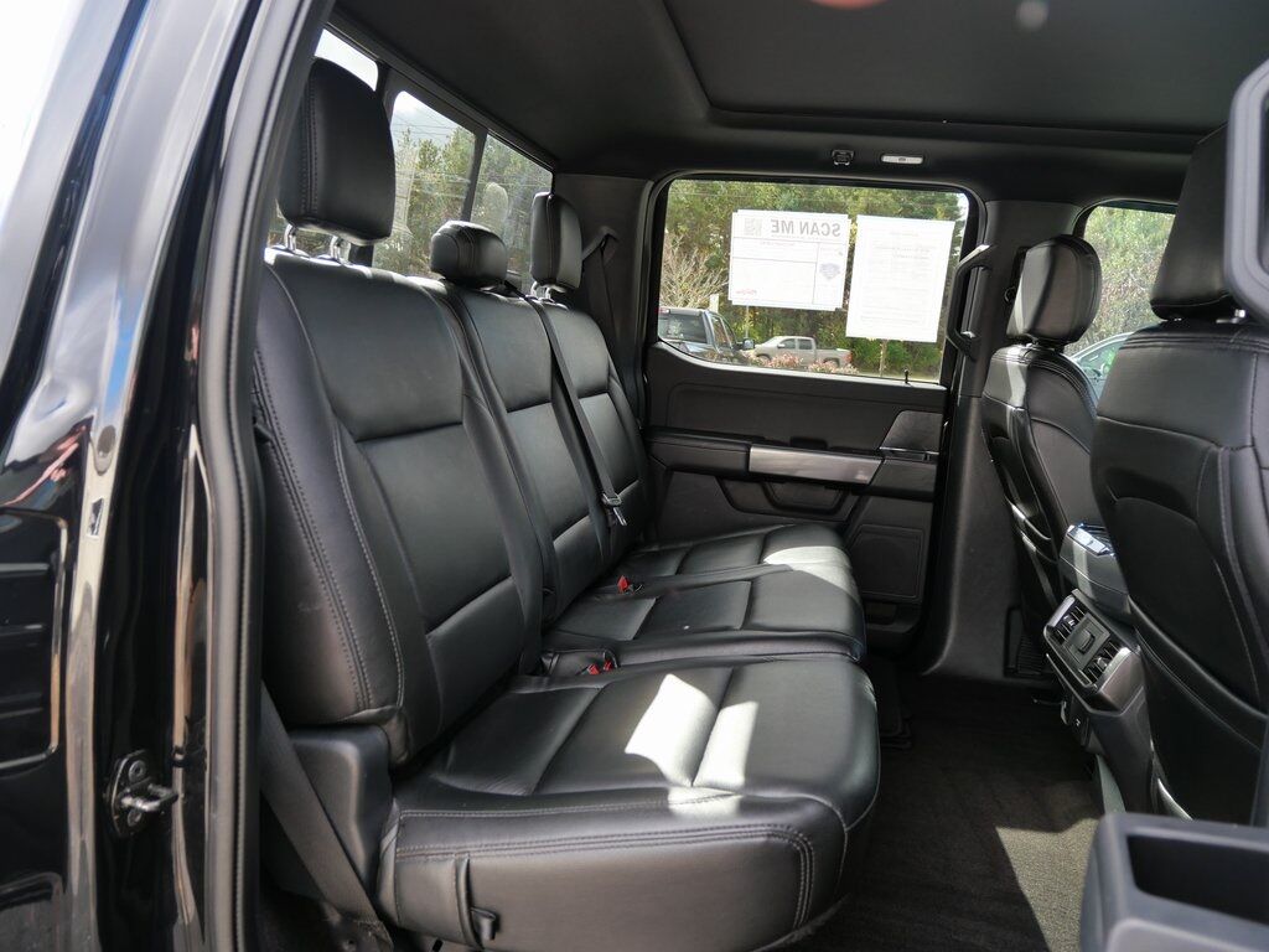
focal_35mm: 24
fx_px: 880
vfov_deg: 56.8
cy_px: 476
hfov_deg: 71.6
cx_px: 634
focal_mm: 12
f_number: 3.5
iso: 200
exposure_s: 1/125
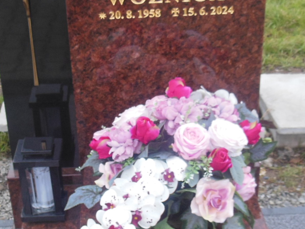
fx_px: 608
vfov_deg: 21.2
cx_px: 134
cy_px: 162
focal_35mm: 69
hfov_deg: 28.1
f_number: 3.2
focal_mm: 4.5
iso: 125
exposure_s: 1/50
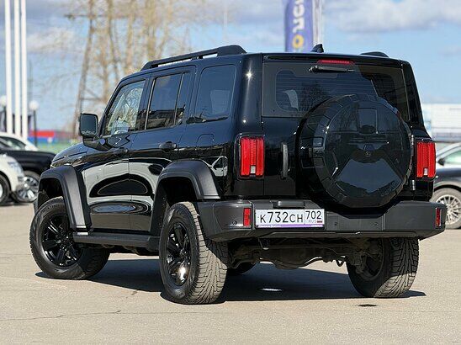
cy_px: 172
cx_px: 230
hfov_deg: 16.4
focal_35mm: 120
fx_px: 1597
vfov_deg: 12.3
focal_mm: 15.66
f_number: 2.8
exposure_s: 1/1422
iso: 64
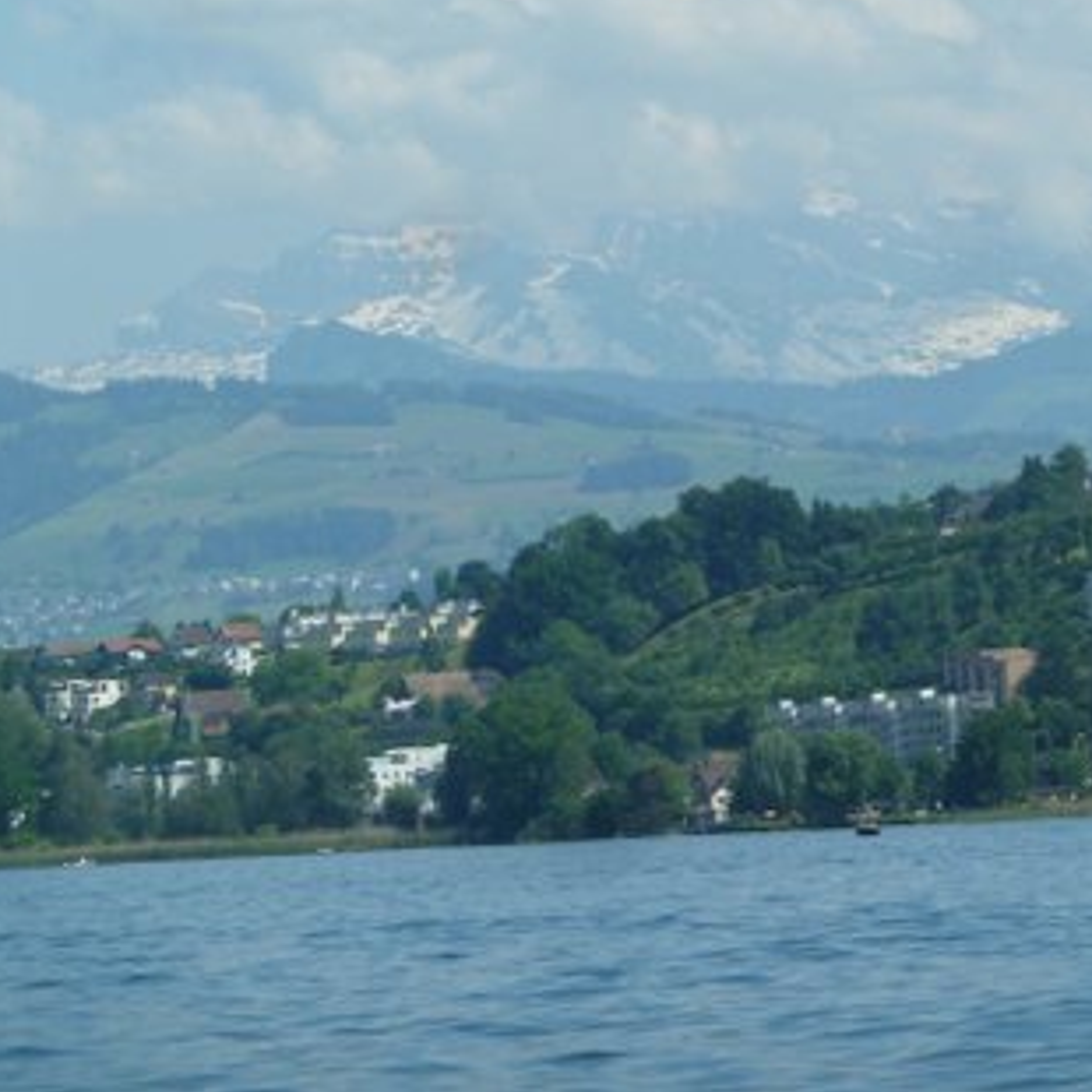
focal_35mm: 331
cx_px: 768
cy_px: 465
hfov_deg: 5.3
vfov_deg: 5.3
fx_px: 11814
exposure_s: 1/500
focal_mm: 39.7
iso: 80
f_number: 5
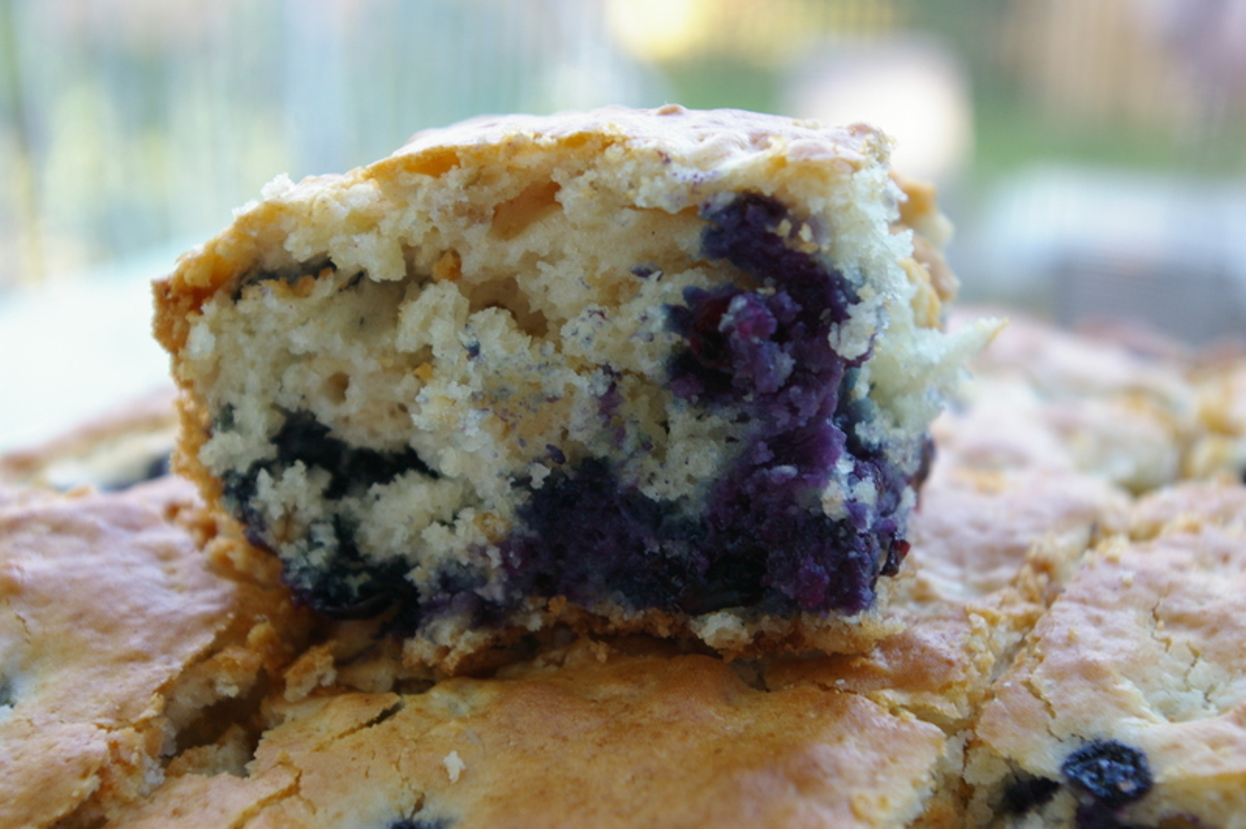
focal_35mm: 57
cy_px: 414
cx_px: 623
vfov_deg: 23.7
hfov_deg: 35.1
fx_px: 1971
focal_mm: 38
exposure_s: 1/30
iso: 400
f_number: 6.7
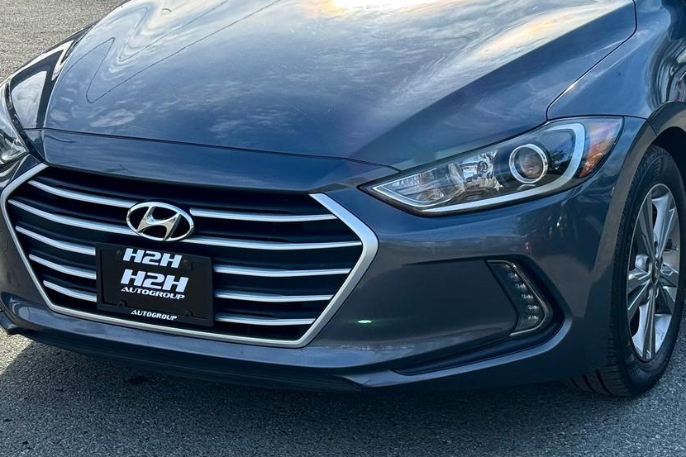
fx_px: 1467
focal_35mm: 77
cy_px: 103
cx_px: 427
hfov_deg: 26.2
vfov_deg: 17.6
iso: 100
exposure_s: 1/1484
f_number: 1.78
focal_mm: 6.76
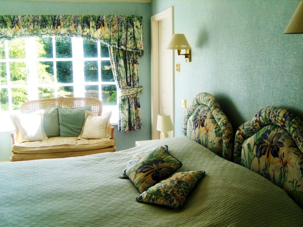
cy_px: 114
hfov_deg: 52.6
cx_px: 152
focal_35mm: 35
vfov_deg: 40.7
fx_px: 306
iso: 80
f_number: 2.8
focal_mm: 7.4
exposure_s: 1/180
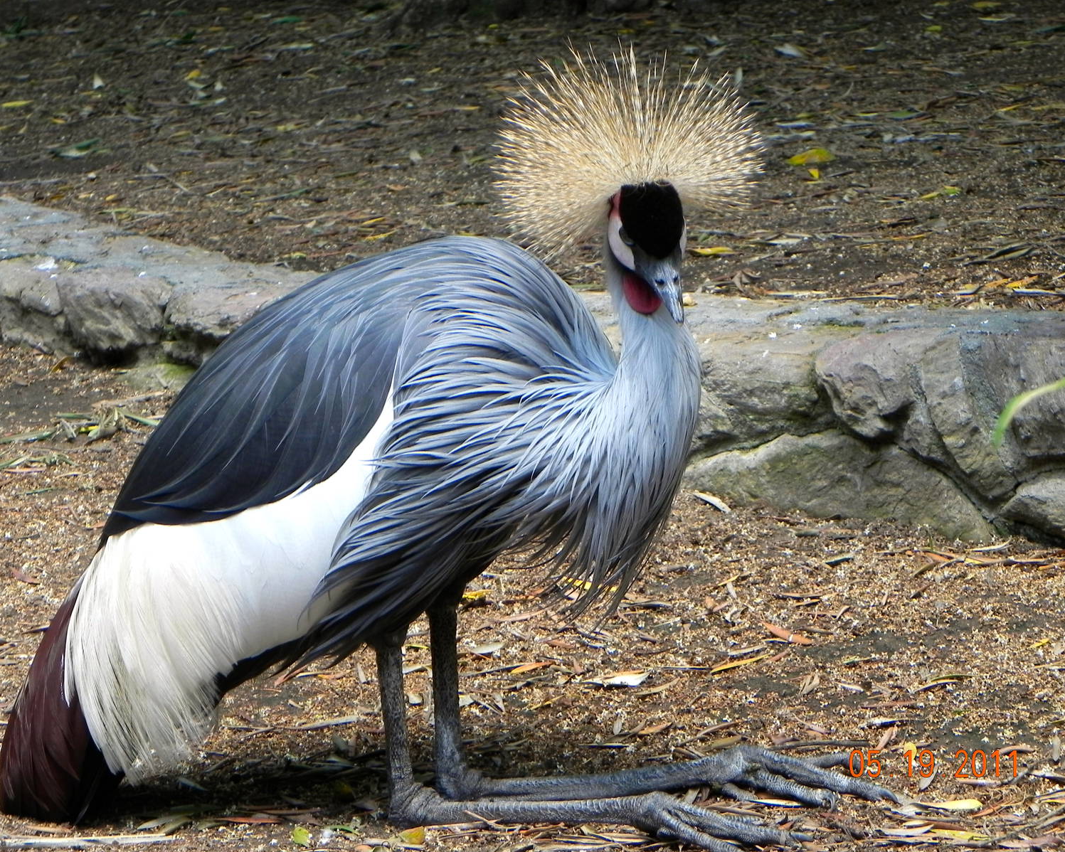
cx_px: 523
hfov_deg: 11.4
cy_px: 426
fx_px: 5328
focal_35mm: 169
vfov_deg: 9.1
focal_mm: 28.8
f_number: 4.5
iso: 160
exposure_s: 1/92.7
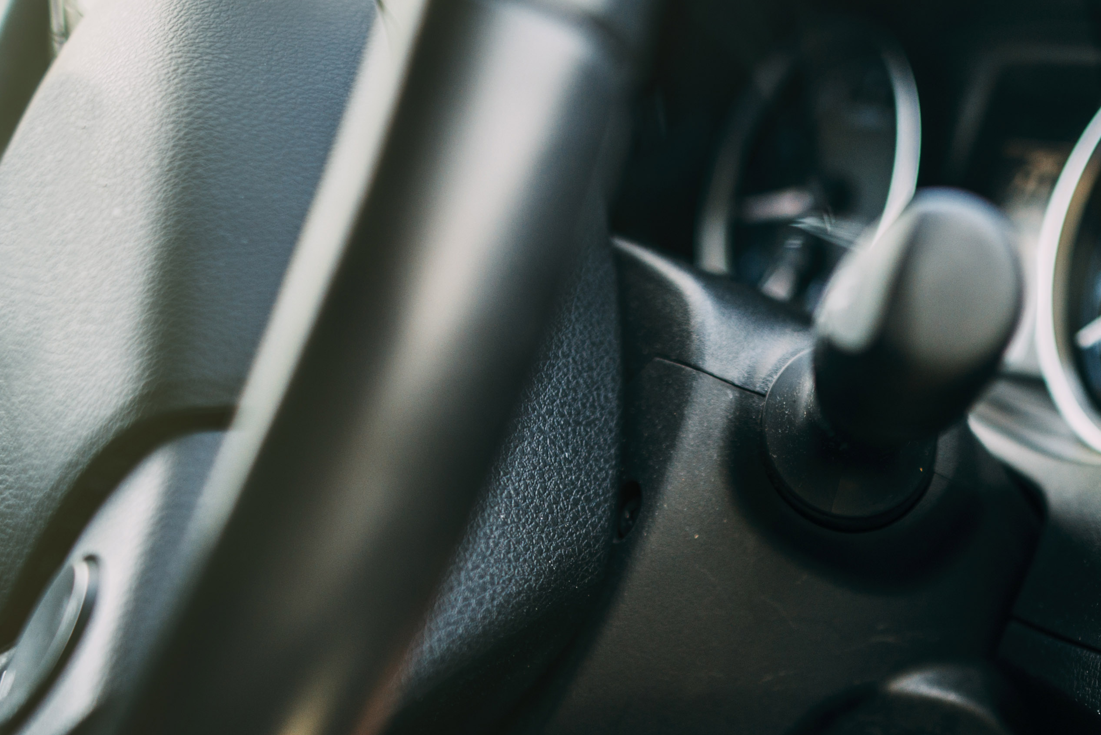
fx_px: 1744
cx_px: 821
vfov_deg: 23.0
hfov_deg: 34.3
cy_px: 713
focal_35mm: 57
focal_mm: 24
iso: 250
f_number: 1.4
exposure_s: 1/500
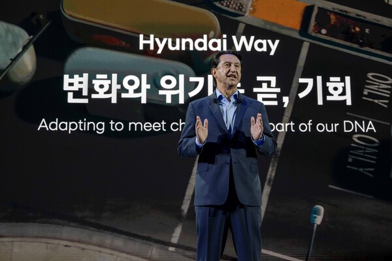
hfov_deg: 40.3
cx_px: 196
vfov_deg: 27.5
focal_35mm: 49
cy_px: 130
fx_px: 534
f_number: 7.1
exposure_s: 1/200
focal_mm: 49
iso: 1250
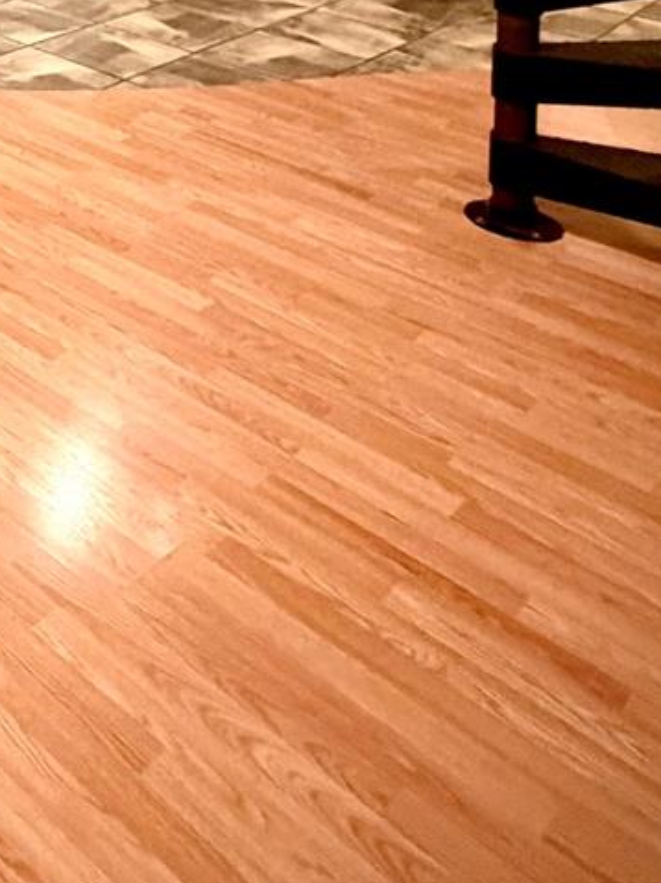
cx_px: -233
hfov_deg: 26.5
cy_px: -244
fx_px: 1147
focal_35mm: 45
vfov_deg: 32.5
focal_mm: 2.22
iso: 500
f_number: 2.2
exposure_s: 1/60
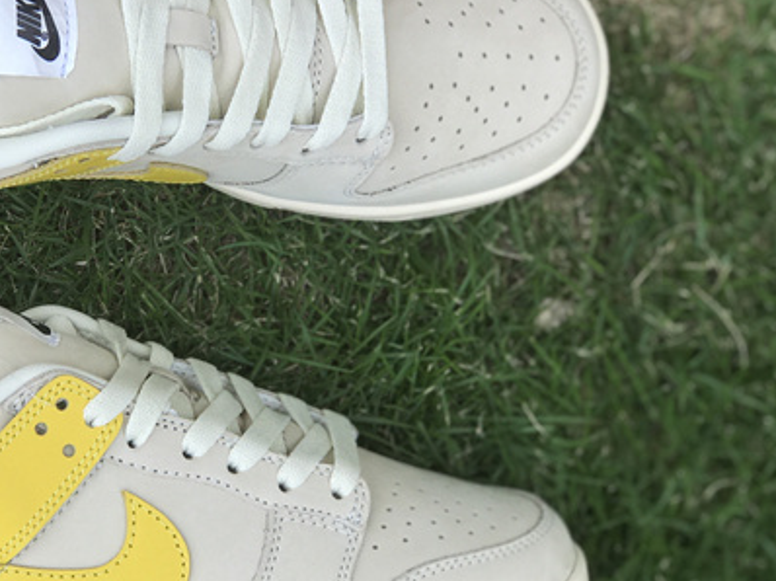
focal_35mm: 106
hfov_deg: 18.4
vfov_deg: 13.9
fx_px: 2375
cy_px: 295
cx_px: 144
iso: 20
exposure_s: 1/694
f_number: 2.8
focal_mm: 6.6
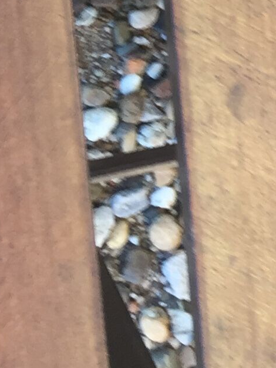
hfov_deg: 9.0
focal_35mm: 151
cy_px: -268
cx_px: 619
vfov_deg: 12.1
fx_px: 1606
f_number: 2.2
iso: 32
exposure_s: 1/140
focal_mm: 4.15
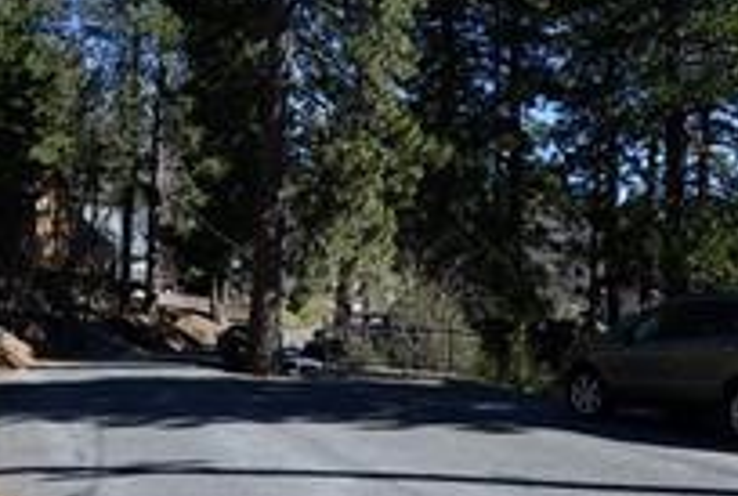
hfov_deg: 43.0
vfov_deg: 30.0
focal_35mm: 45
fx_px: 925
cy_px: 206
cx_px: 251
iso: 160
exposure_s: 1/250
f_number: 8
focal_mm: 24
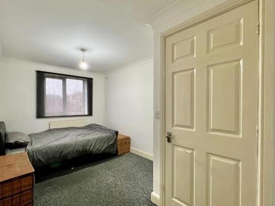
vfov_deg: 78.0
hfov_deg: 94.4
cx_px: 130
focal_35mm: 16
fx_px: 127
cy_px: 108
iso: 250
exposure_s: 1/50
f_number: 1.8
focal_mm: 1.57
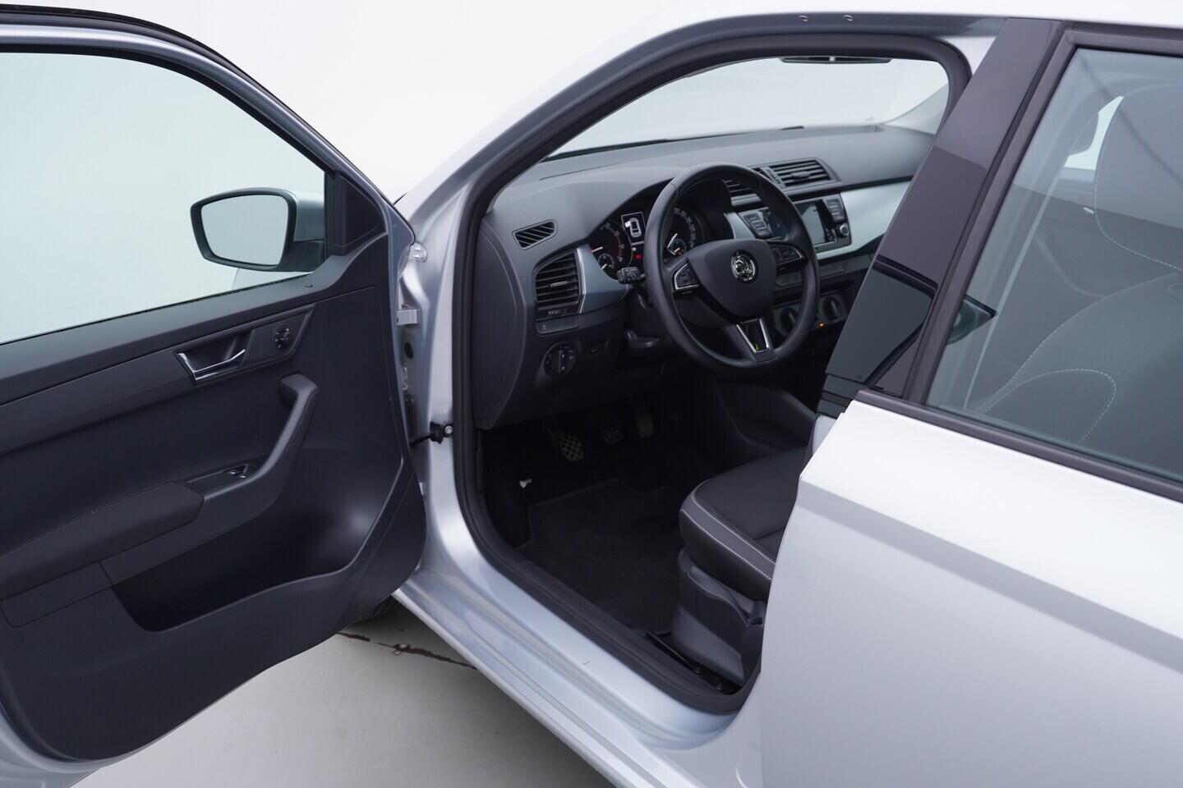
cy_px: 394
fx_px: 1183
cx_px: 592
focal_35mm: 36
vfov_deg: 36.9
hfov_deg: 53.1
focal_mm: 24
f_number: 3.5
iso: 125
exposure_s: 1/60
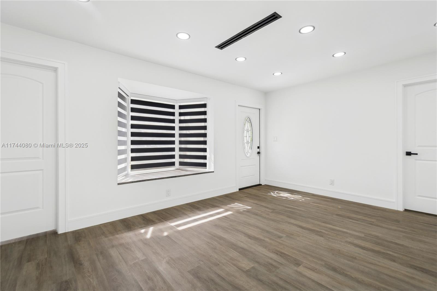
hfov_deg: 100.4
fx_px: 182
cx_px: 218
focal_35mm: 15
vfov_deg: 77.3
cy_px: 146
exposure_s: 1/320
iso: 250
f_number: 4.5
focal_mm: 10
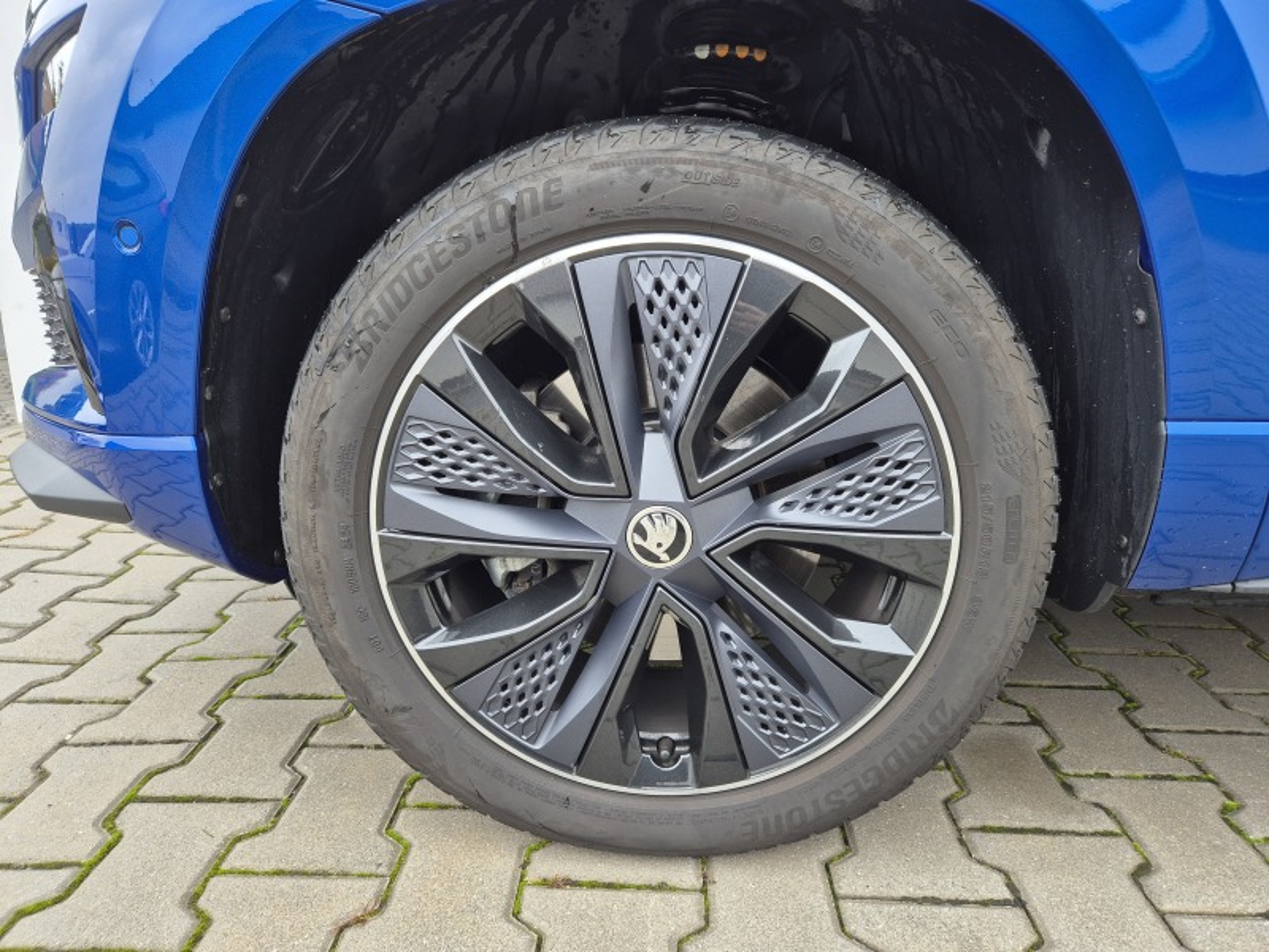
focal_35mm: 23
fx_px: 843
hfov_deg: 73.9
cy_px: 476
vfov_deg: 58.9
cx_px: 634
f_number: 1.8
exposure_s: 1/180
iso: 80
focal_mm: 5.4
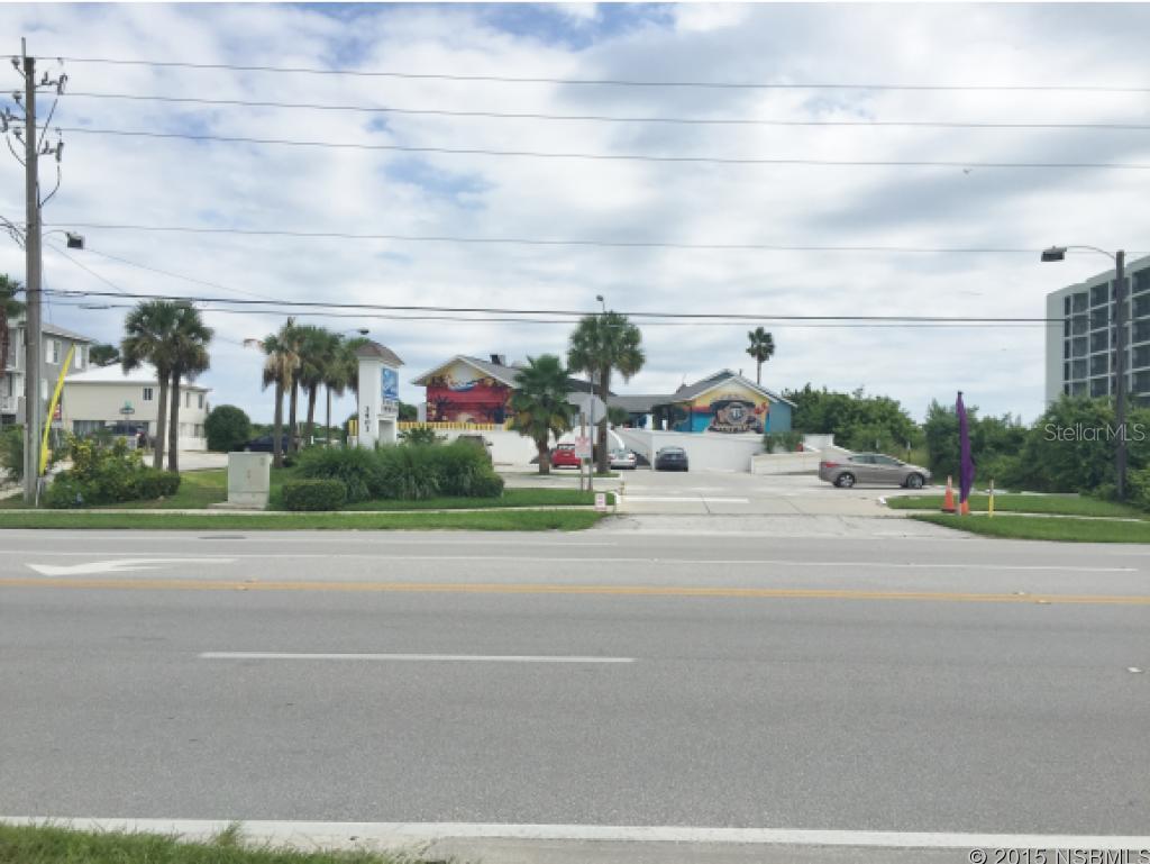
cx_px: 575
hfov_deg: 61.6
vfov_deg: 48.3
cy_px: 432
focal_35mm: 29
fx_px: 964
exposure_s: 1/3300
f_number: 2.2
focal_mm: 4.15
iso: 32
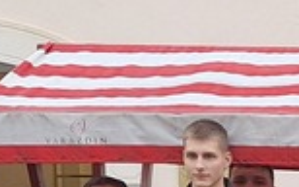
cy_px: 372
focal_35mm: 190
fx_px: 1547
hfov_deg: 10.3
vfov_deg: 6.7
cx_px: 577
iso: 40
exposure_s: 1/492
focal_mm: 5.54
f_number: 1.8
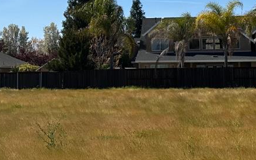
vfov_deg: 14.9
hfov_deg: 23.8
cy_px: 25
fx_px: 607
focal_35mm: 87
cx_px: 112
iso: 80
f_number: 1.78
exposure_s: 1/6623
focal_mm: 6.86
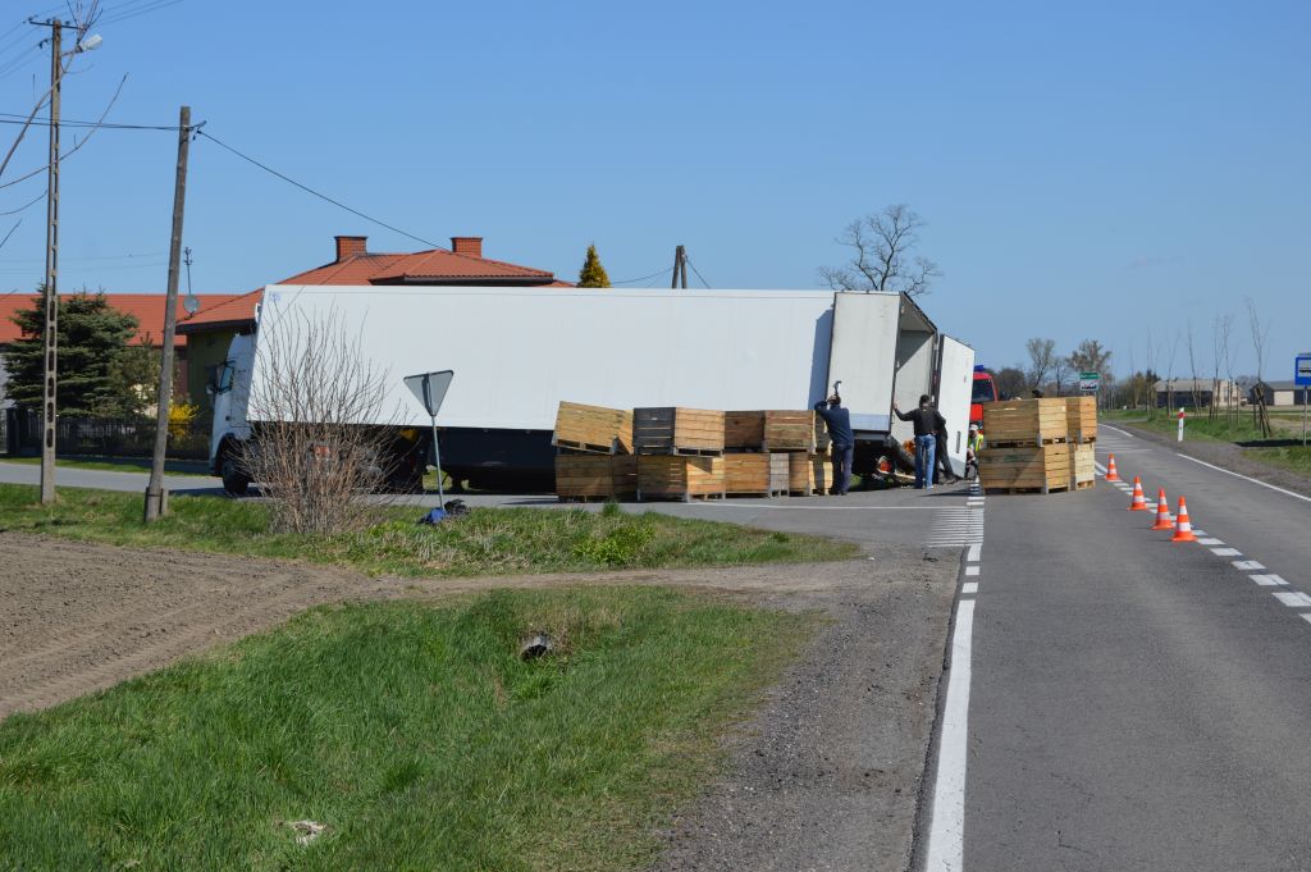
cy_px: 436
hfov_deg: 29.9
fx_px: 2456
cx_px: 656
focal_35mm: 68
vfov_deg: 20.1
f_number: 9
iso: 100
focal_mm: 45
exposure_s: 1/320
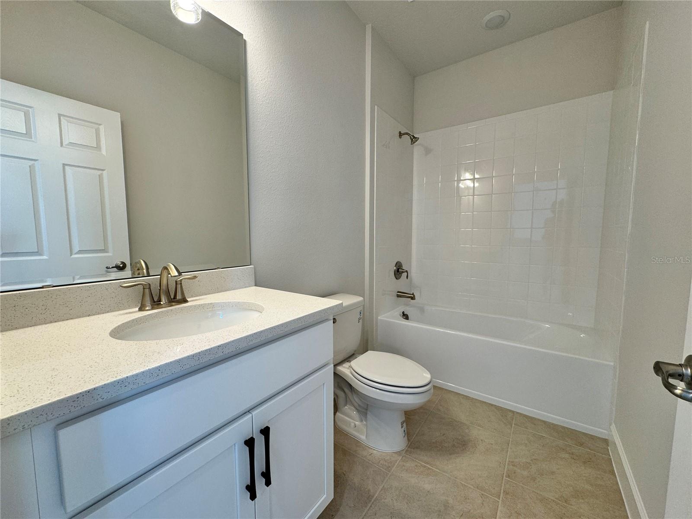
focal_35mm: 14
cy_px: 260
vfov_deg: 85.7
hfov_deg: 102.1
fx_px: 280
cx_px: 346
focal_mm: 2.22
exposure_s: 1/120
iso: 125
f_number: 2.2
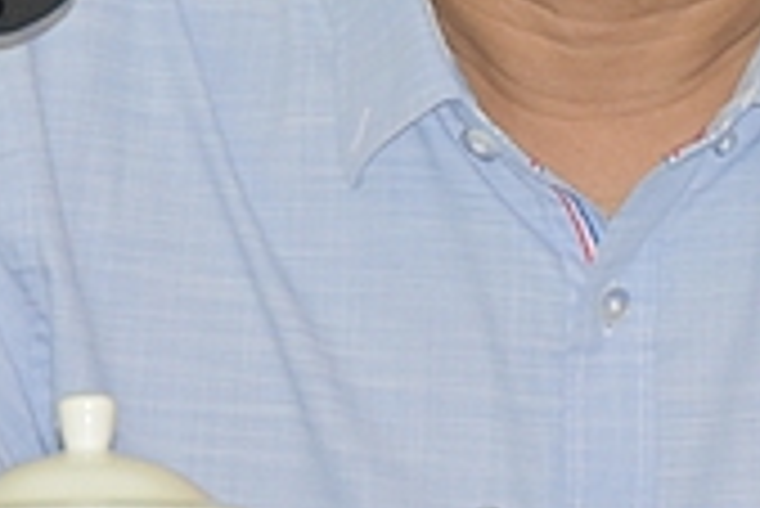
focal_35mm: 852
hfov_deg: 2.4
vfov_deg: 1.6
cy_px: -173
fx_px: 18002
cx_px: 612
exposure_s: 1/60
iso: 1250
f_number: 5.3
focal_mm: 120
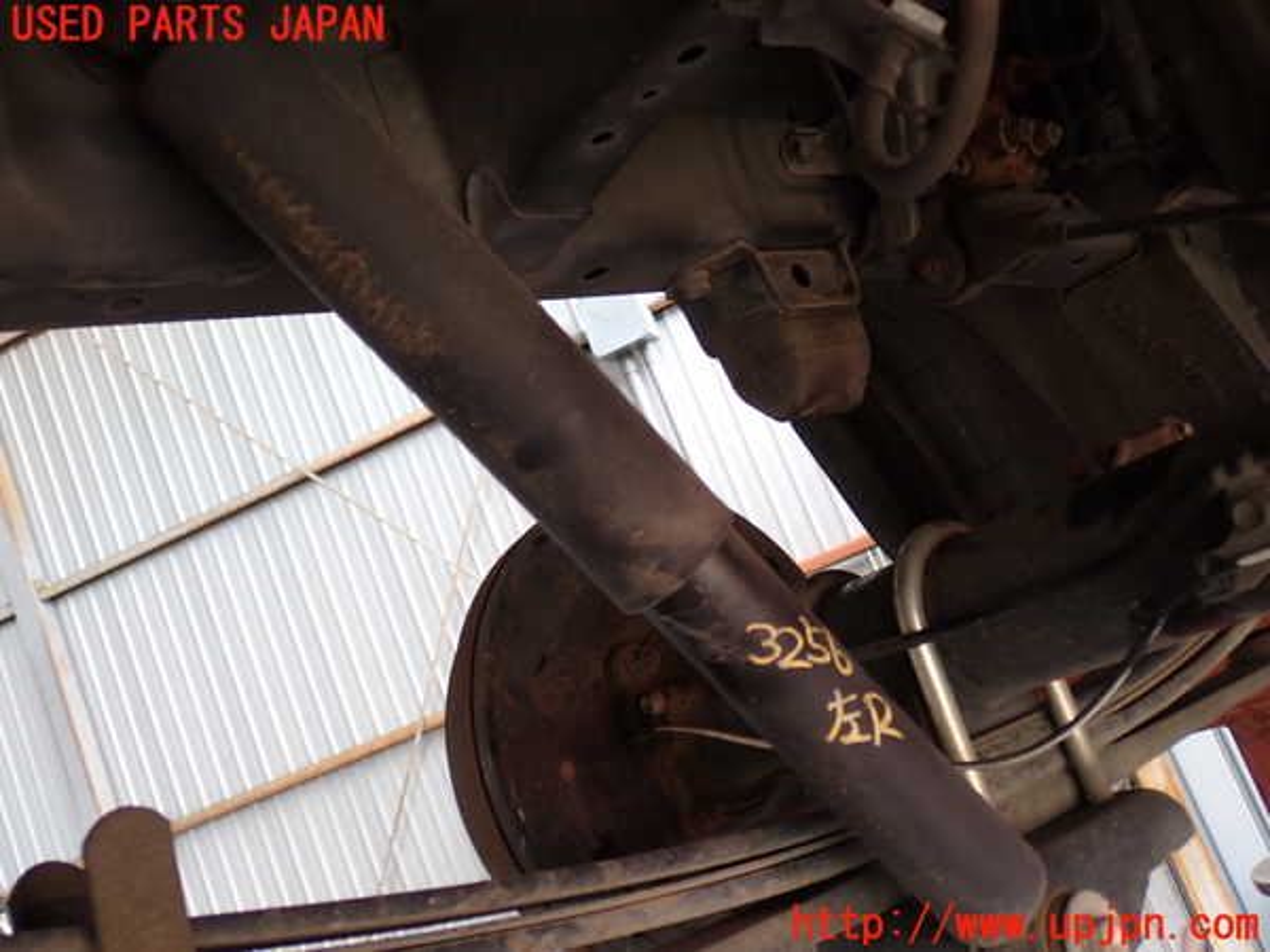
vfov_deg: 39.7
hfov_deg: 51.4
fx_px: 1321
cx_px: 635
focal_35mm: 36
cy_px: 476
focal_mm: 6.37
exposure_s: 1/50
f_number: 2.5
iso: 200
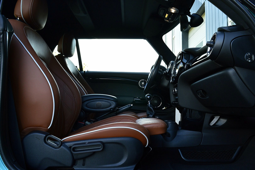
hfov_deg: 67.4
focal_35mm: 27
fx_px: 191
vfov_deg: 47.9
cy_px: 85
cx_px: 128
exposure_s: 1/60
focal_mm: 18
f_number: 8
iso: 450
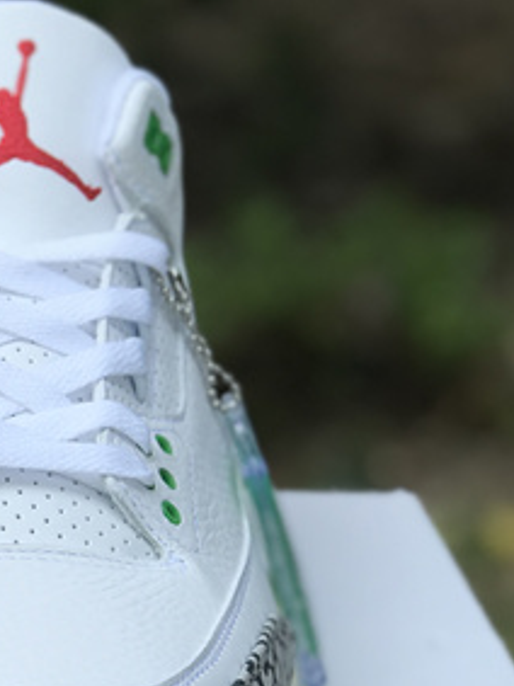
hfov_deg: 9.7
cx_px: -223
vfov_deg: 13.2
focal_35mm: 149
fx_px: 2952
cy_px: 440
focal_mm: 6.6
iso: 20
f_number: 2.8
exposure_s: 1/847
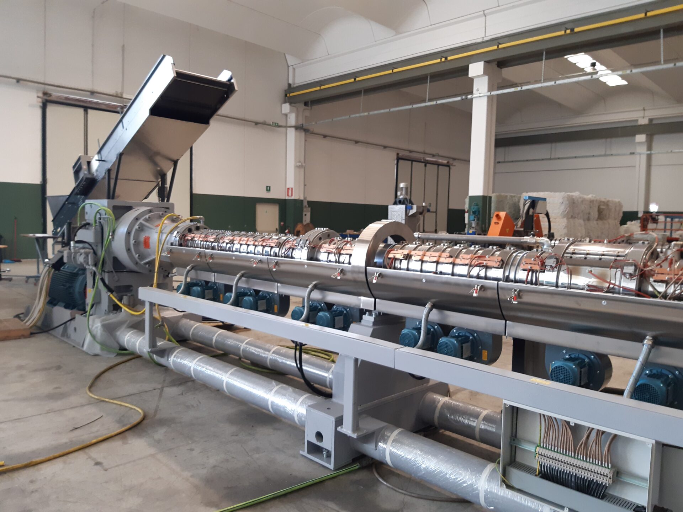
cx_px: 342
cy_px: 256
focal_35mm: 26
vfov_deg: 53.1
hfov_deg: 67.3
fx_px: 513
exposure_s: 1/50
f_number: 1.7
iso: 160
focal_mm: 3.92
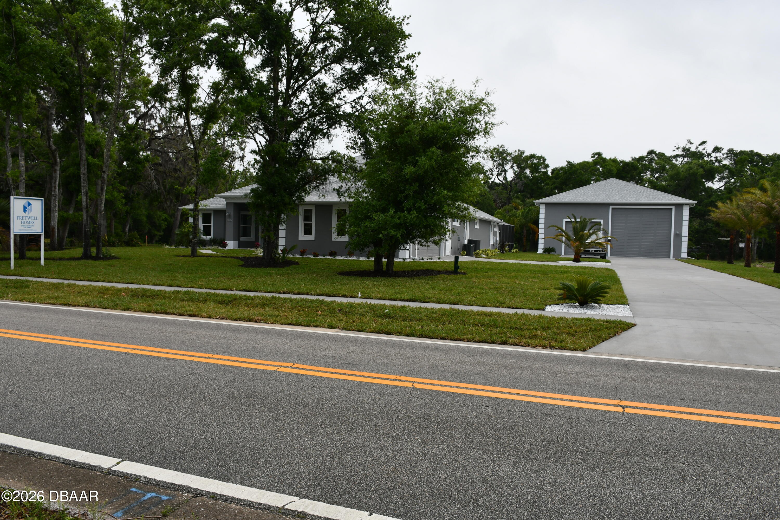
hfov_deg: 67.4
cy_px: 260
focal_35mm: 27
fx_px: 585
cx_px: 390
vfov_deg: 47.9
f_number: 8
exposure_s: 1/250
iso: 140
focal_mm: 18
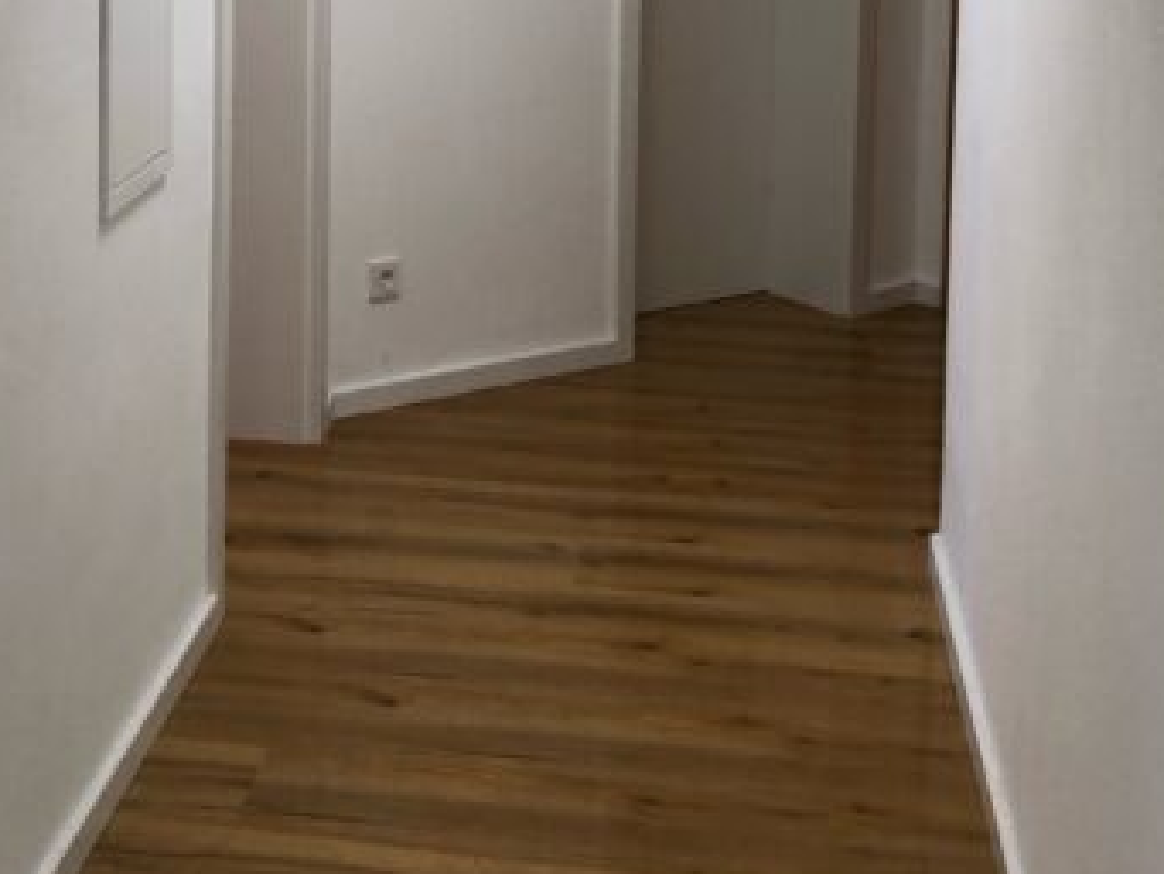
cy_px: -72
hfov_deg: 30.2
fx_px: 2119
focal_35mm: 63
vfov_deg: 22.1
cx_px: 283
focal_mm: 4
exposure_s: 1/33
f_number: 1.8
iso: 25
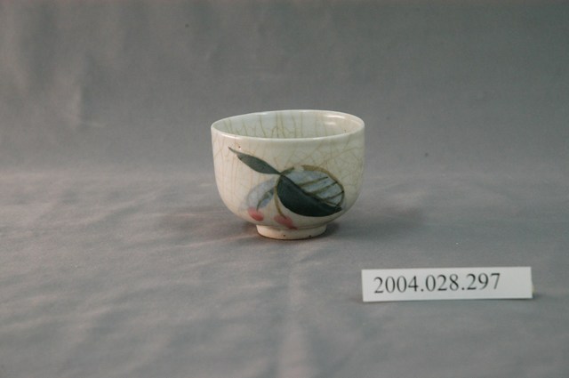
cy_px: 189
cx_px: 284
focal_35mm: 105
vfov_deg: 13.0
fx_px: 1657
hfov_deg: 19.5
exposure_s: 1/20
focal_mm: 70
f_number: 8
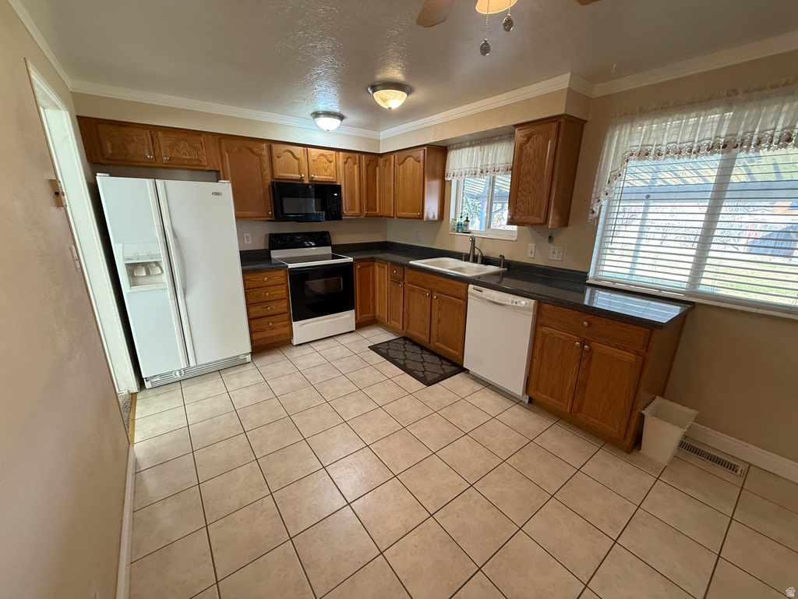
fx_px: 323
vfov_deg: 85.7
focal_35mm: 14
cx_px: 399
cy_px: 300
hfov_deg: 102.1
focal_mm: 2.22
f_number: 2.2
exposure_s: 1/60
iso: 320
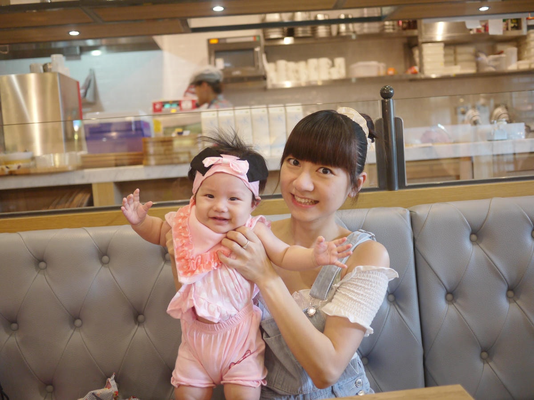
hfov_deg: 46.8
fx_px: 617
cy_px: 200
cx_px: 267
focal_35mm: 40
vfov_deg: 36.0
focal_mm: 20
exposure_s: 1/60
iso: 320
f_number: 1.7
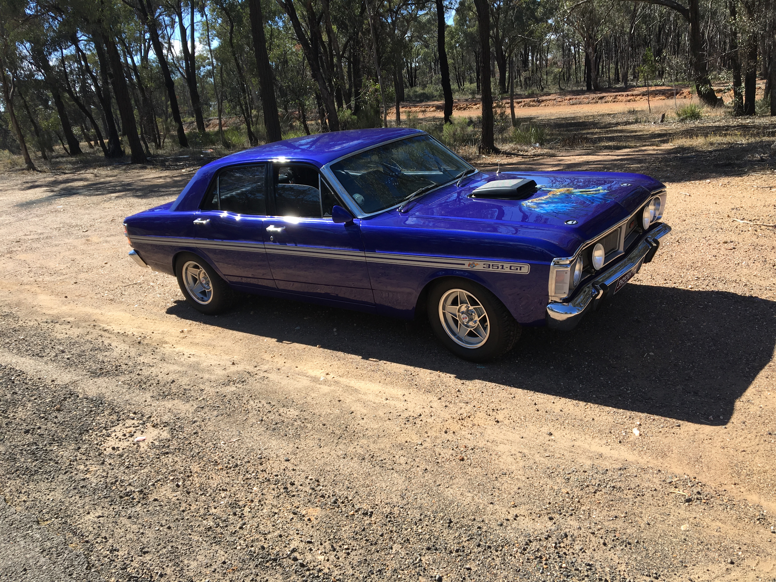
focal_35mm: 29
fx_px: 650
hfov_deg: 61.7
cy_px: 291
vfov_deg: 48.2
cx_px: 388
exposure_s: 1/785
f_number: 2.2
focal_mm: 4.15
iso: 25
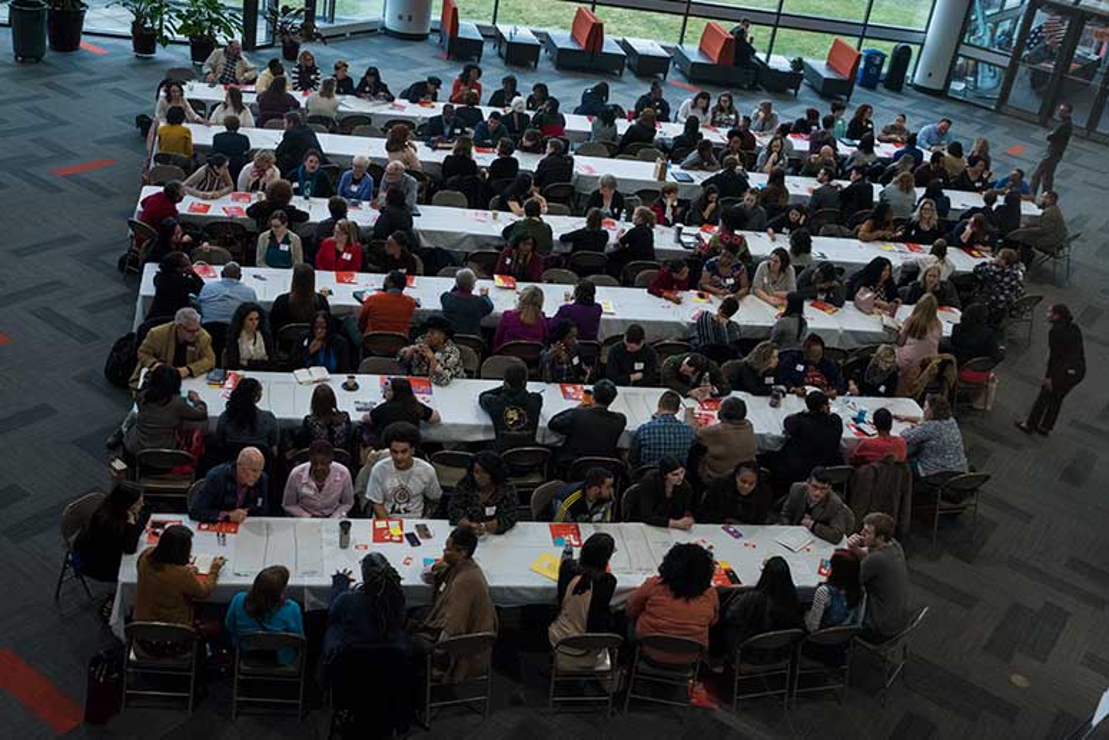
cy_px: 370
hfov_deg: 58.7
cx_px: 554
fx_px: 986
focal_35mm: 32
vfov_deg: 41.1
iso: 1250
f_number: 7.1
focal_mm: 32
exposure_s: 1/160
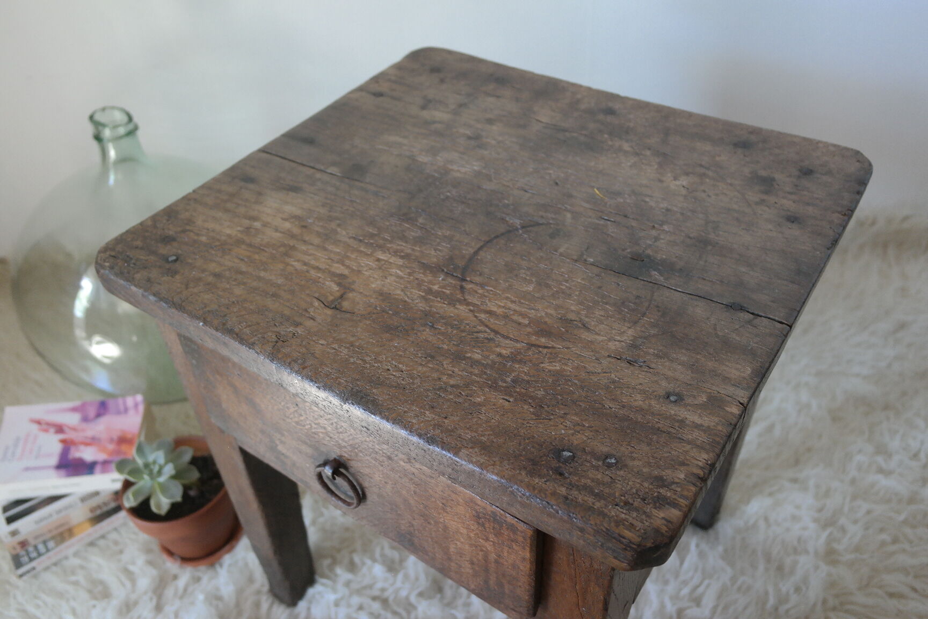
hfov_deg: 61.9
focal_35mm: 30
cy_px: 310
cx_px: 464
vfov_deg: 43.6
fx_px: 773
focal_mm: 20
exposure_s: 1/40
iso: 800
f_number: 3.5
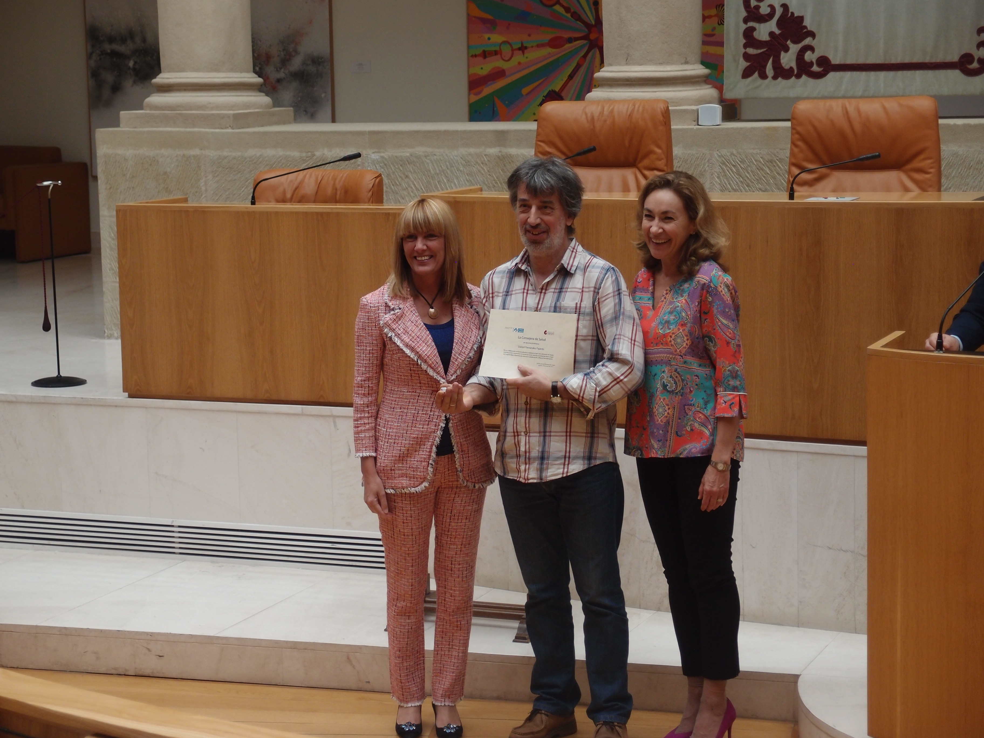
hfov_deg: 25.3
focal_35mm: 77
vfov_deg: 19.1
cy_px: 369
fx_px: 2189
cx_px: 492
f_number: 2.3
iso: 125
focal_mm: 16.63
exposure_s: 1/160
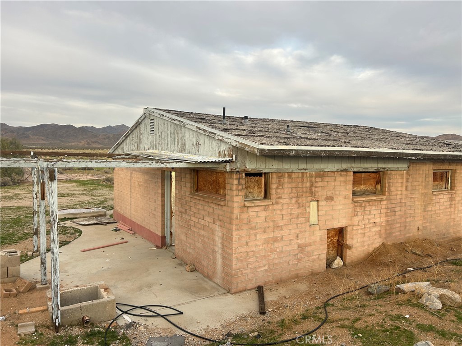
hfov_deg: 67.3
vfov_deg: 53.1
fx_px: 347
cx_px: 231
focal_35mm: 26
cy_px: 173
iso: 50
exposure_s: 1/361
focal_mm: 5.7
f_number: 1.5
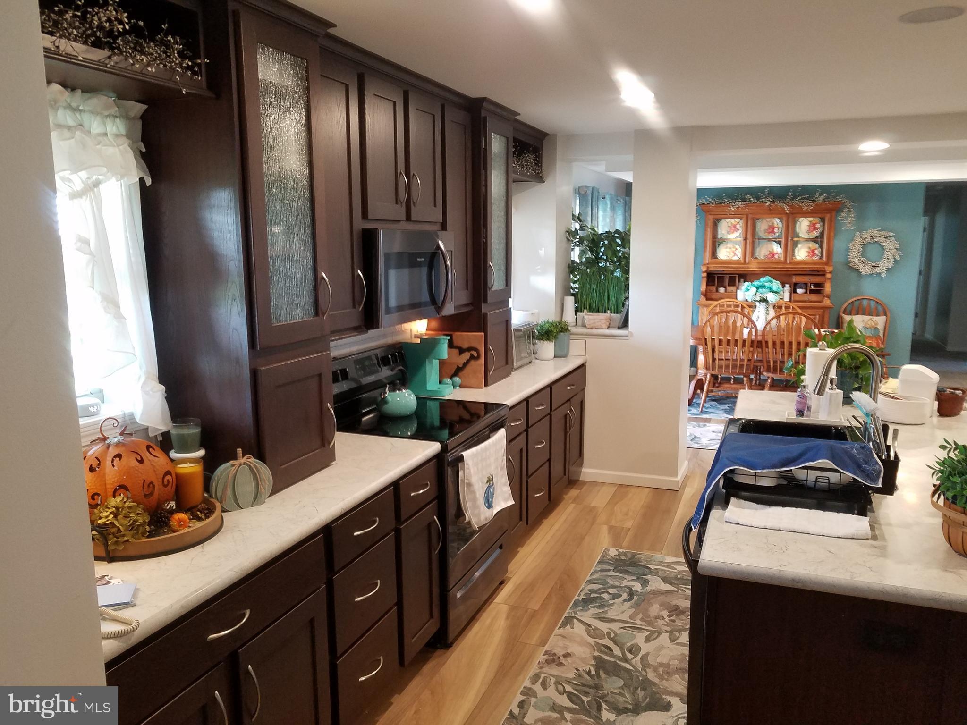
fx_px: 726
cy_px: 362
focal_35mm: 26
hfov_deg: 67.3
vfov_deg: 53.1
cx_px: 484
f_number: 1.7
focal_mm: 4.2
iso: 160
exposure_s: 1/30
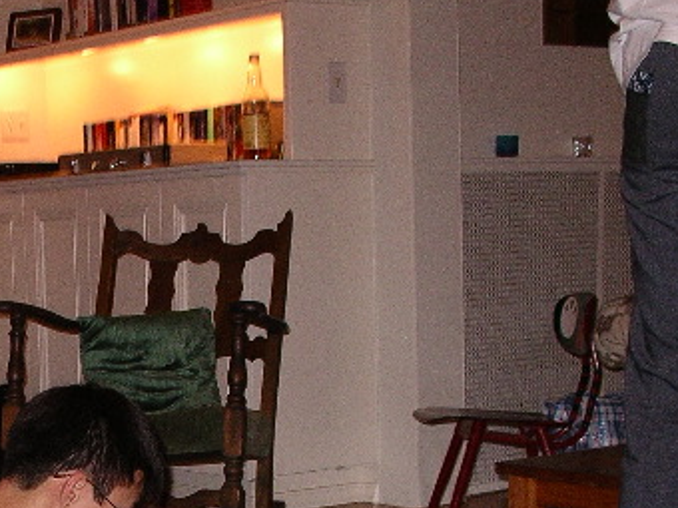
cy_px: 542
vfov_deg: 16.5
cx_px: 32
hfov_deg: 21.8
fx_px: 1704
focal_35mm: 87
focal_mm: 7.8
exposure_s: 1/40
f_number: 2.8
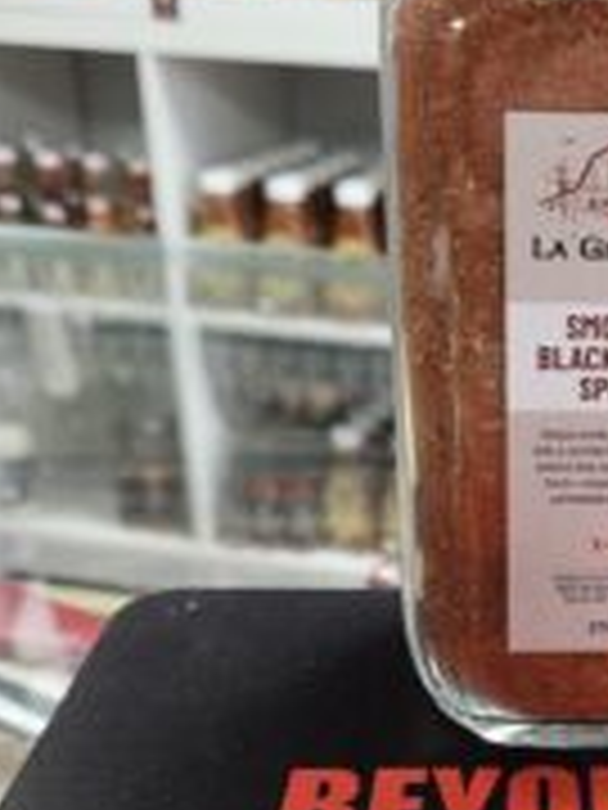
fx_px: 1194
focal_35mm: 51
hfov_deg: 26.8
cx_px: 631
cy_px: 549
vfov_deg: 37.0
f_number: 1.8
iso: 400
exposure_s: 1/120
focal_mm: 5.4
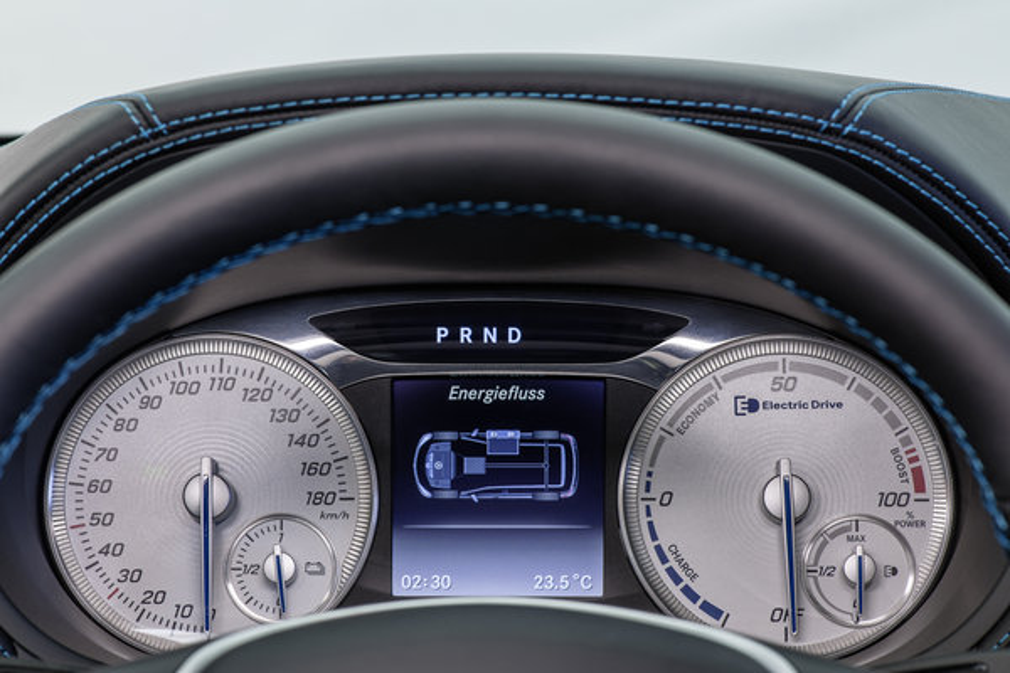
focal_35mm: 105
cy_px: 336
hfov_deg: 19.5
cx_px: 505
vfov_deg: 13.0
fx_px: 2946
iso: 100
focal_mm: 105
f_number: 11
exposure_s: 1/3
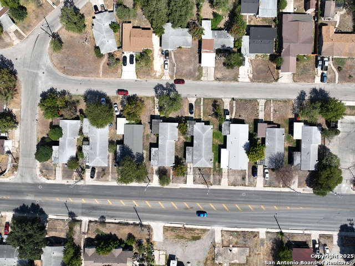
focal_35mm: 24
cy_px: 133
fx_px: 246
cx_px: 178
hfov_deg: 71.6
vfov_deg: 56.8
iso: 100
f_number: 2.8
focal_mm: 12.29
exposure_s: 1/1250
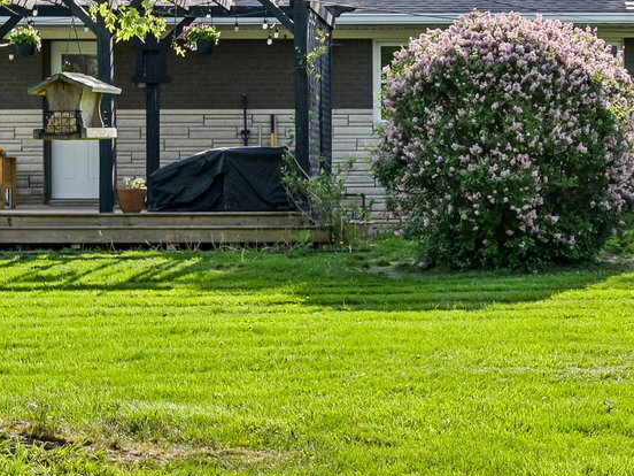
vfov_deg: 13.8
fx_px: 1960
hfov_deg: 18.1
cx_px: 560
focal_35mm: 107
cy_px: 205
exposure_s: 1/250
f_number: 8
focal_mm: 30
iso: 100
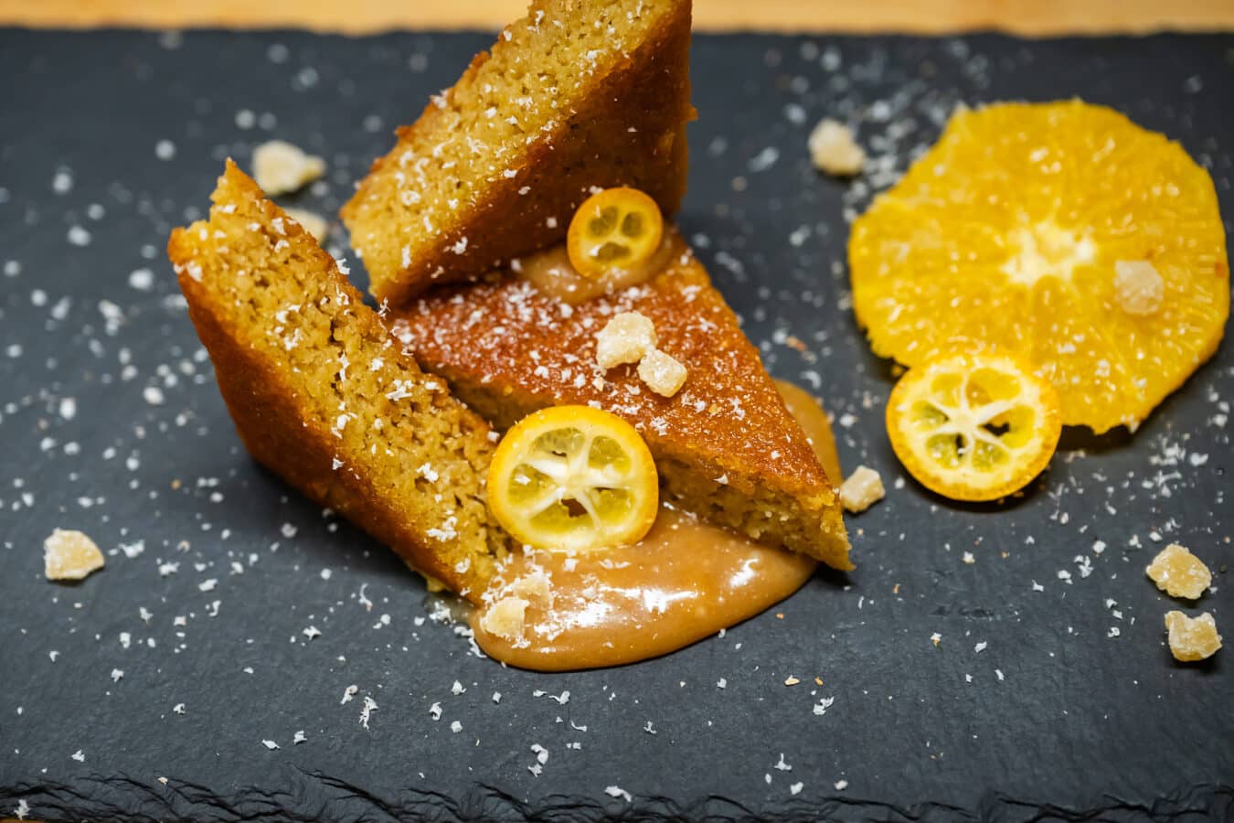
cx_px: 617
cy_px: 412
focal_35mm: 91
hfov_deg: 22.4
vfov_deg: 15.0
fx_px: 3119
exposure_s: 1/250
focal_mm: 91
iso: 1600
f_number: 4
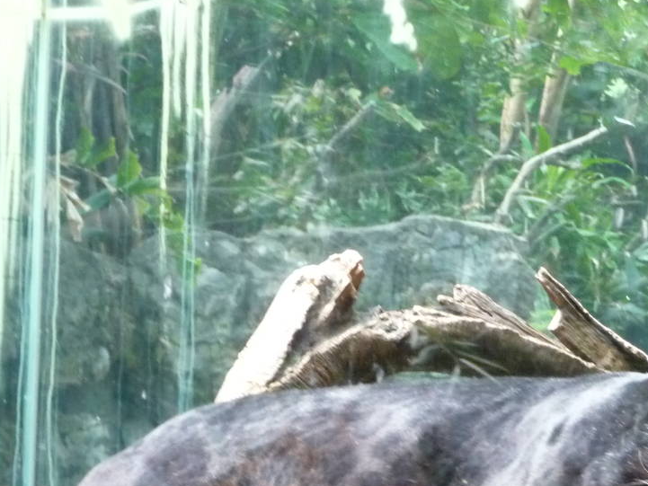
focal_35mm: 213
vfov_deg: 7.0
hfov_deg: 9.3
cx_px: 374
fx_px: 3988
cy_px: 477
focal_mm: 16.3
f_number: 4.7
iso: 400
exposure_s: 1/30
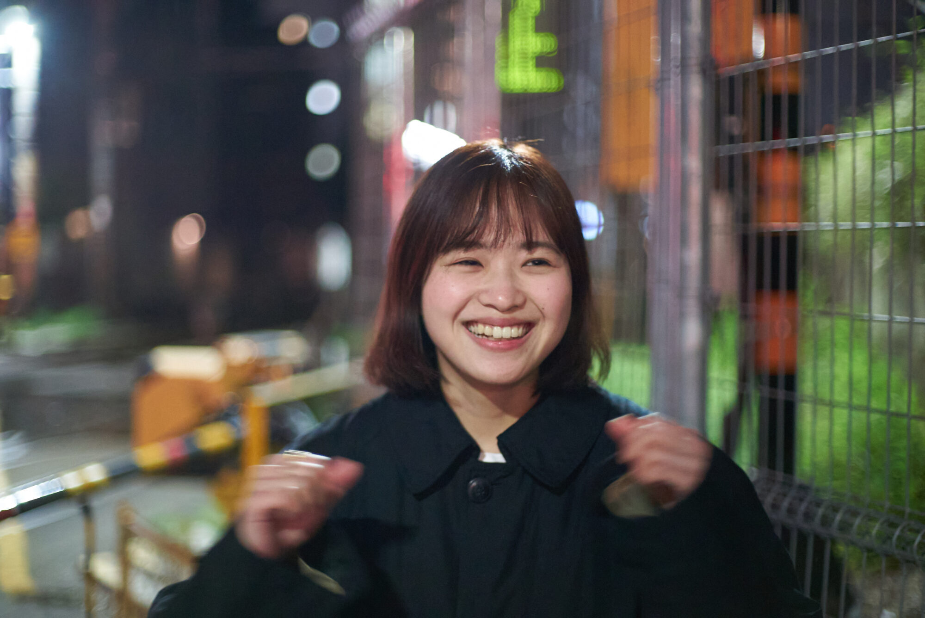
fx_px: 1285
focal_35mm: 50
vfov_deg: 27.0
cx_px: 462
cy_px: 309
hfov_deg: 39.6
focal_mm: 50
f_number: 1.6
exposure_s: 1/80
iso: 12800
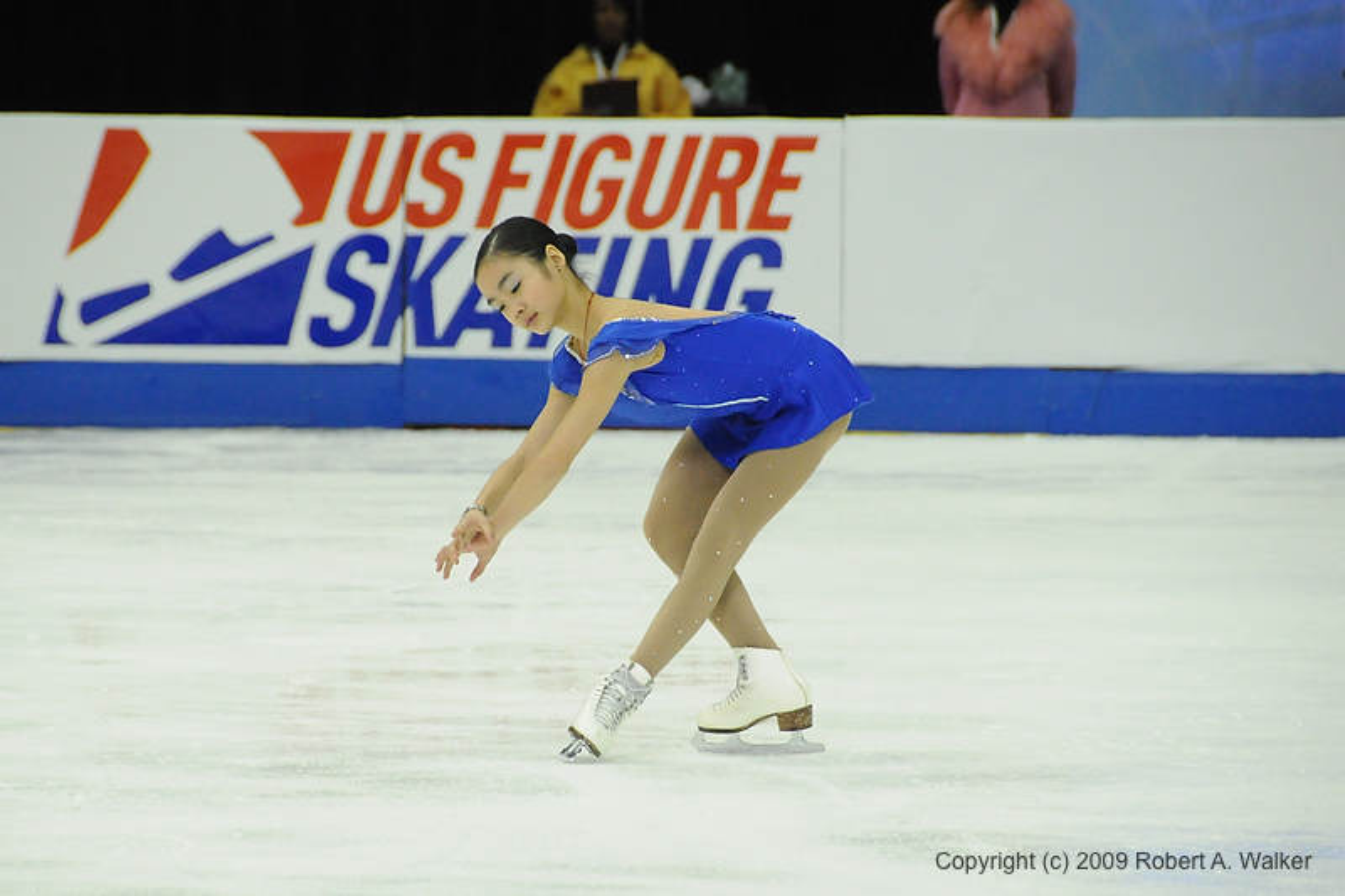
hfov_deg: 6.9
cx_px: 672
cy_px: 448
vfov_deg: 4.6
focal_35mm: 300
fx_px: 11205
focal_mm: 200
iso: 3200
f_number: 5.6
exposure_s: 1/800
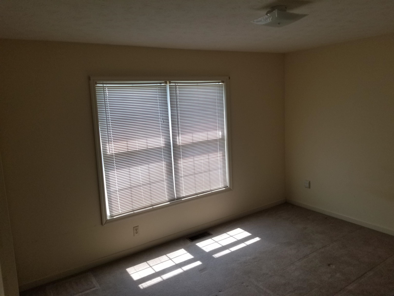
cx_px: 197
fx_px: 296
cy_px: 148
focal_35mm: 26
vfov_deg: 53.1
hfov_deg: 67.3
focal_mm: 4.25
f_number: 1.7
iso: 50
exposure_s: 1/138
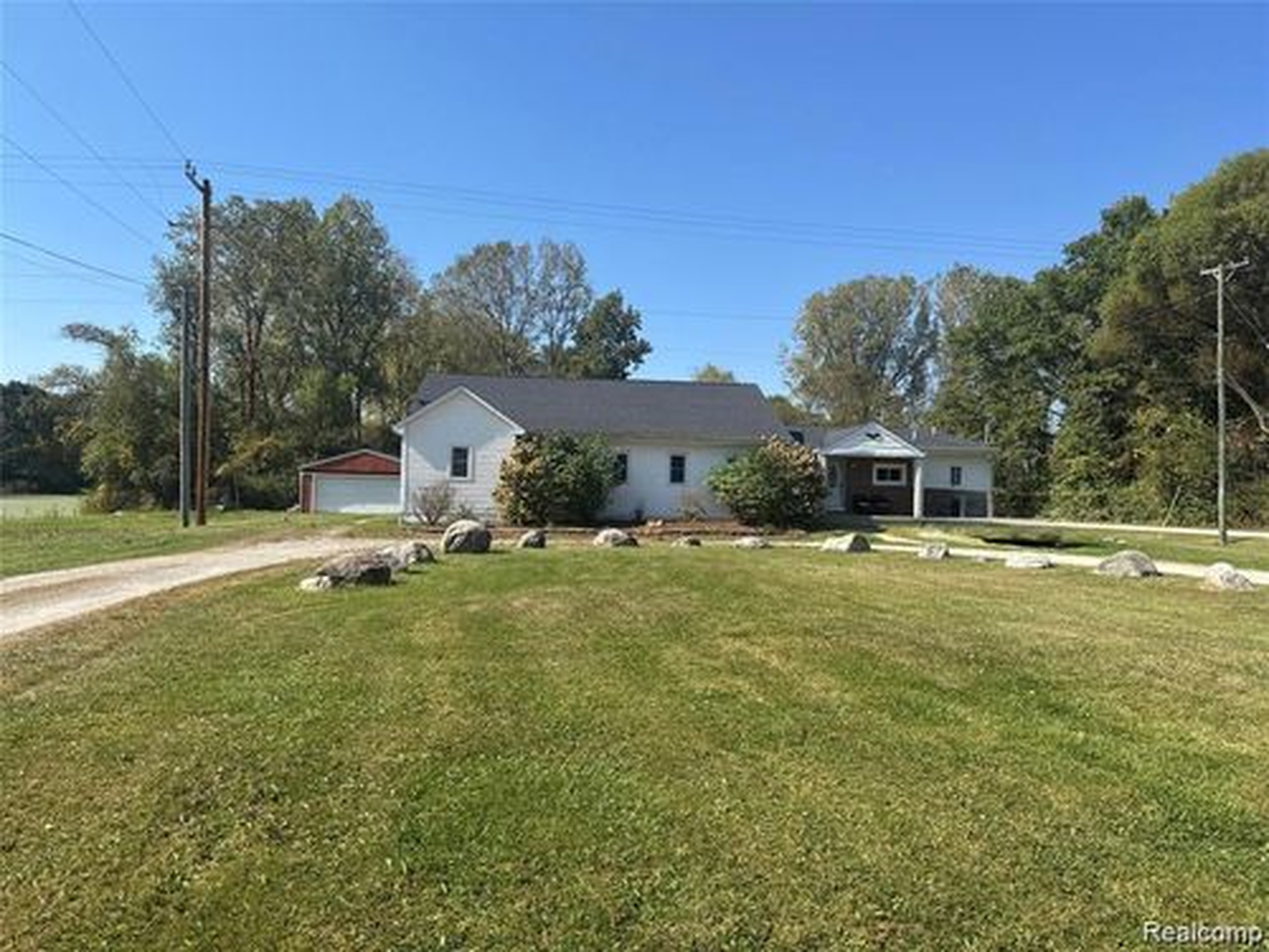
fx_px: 880
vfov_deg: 56.8
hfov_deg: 71.6
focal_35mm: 24
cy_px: 476
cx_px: 634
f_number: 1.78
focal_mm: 6.76
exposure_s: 1/3802
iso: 80
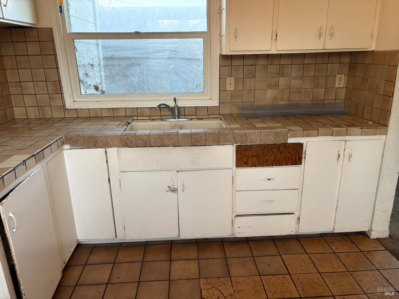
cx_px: 200
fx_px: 300
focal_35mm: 26
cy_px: 150
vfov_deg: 53.1
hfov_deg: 67.3
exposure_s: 1/106
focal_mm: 5.96
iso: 125
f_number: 1.6
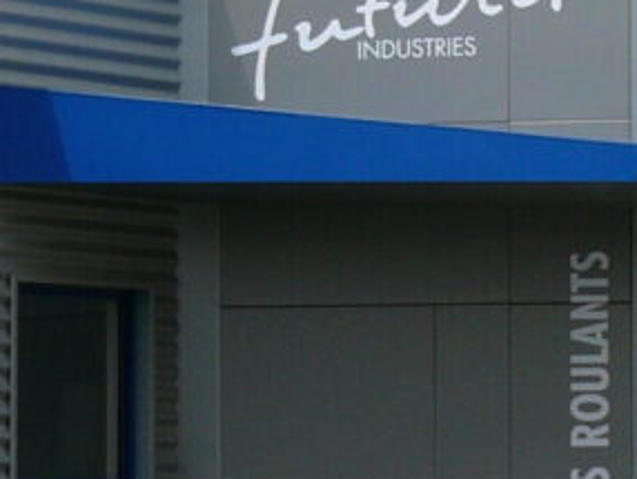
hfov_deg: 9.3
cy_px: 368
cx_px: 552
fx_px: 3886
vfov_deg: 7.0
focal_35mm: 211
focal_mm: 8.7
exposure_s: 1/500
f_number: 5.6
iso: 80
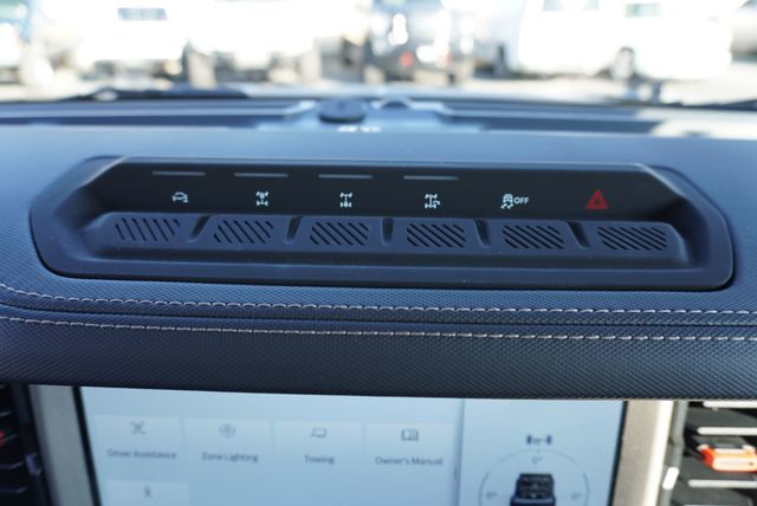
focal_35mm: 24
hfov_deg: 73.7
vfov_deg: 53.2
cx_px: 378
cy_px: 253
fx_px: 505
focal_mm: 16
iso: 125
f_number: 4
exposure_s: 1/60
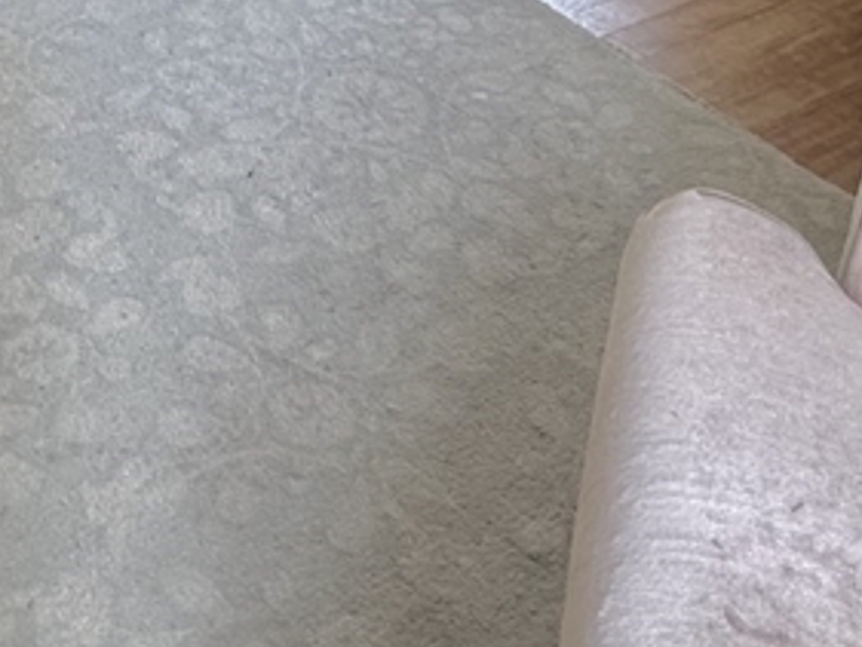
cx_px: 110
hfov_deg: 35.6
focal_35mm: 51
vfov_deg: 22.3
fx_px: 1271
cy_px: -380
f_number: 2.2
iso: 160
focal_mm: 2.22
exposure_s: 1/99
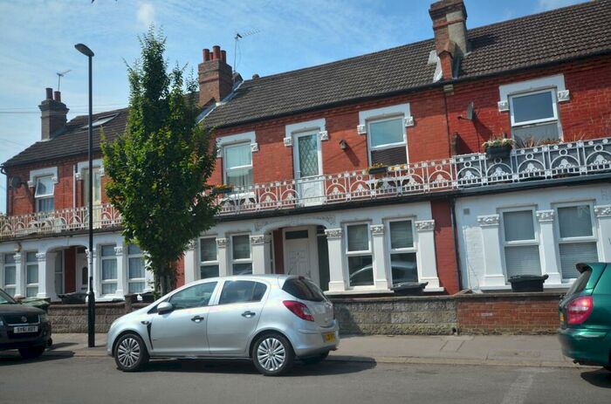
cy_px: 202
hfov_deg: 62.1
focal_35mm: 30
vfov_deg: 43.4
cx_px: 306
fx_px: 508
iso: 100
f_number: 8
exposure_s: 1/320
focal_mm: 20
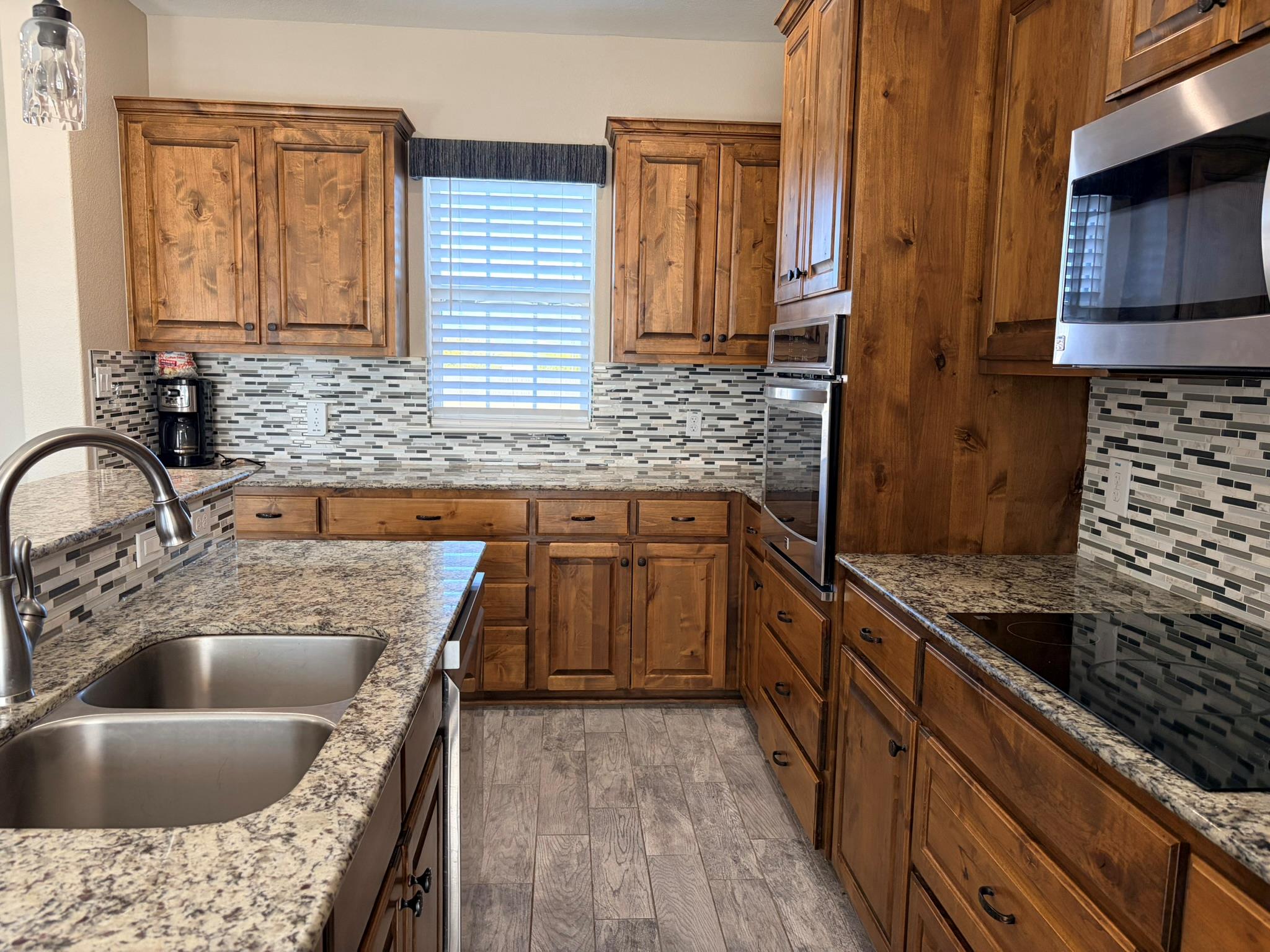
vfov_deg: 53.1
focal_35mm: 26
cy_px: 476
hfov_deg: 67.3
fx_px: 954
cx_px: 635
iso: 200
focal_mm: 5.96
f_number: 1.6
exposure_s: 1/120
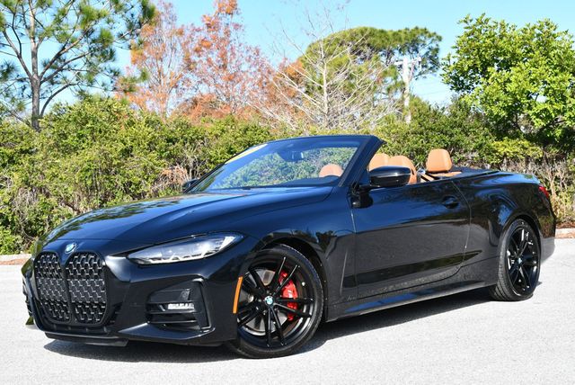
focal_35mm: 60
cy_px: 192
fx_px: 959
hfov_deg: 33.4
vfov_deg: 22.7
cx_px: 288
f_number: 8
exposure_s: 1/250
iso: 180
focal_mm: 30
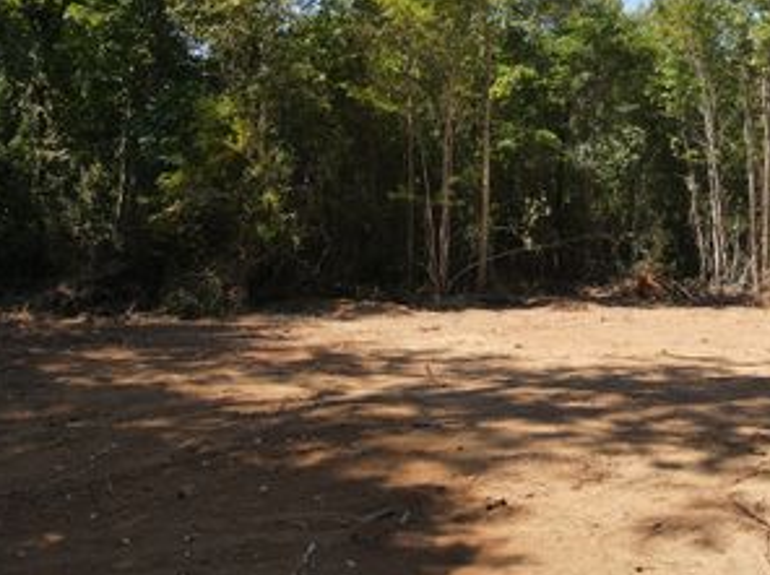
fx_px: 777
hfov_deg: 51.1
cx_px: 548
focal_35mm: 35
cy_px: 165
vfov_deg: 39.8
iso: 100
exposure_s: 1/350
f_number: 2.8
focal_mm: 4.5
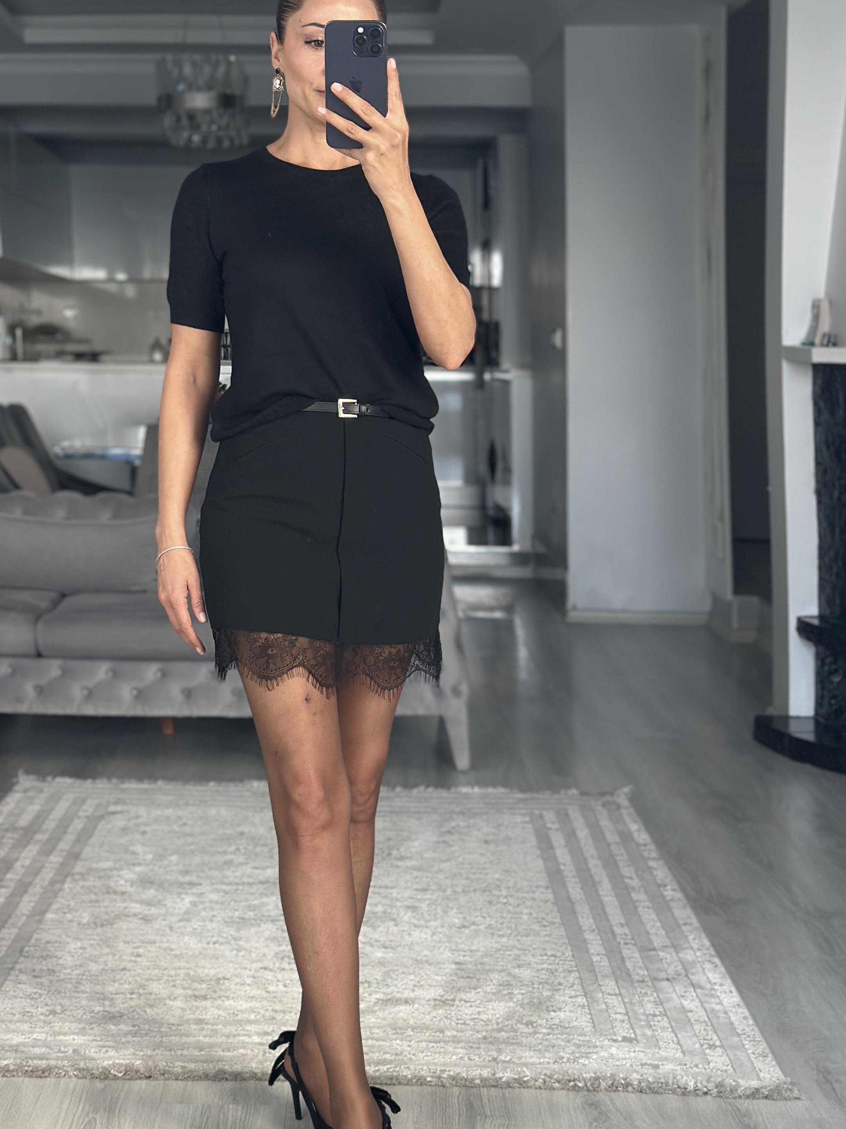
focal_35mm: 67
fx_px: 2184
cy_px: 514
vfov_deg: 29.0
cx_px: 309
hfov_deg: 21.9
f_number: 1.78
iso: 125
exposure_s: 1/121
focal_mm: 6.86
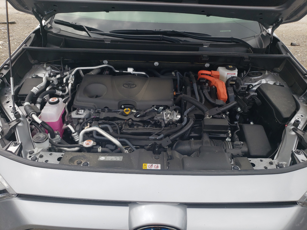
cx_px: 154
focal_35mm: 26
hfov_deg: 67.3
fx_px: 231
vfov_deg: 53.1
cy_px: 115
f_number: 1.5
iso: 50
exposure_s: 1/1429
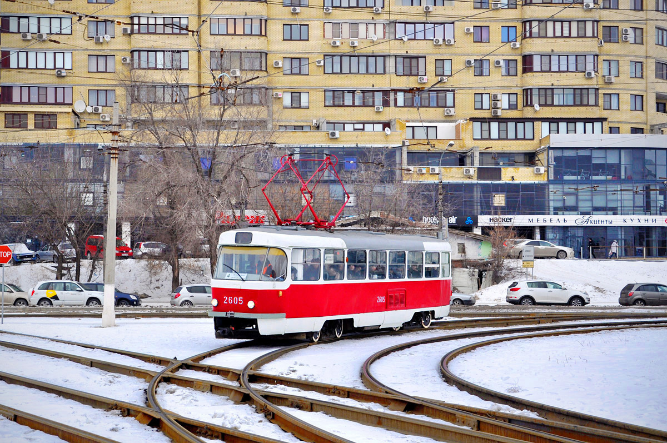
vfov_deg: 25.7
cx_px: 334
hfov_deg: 37.9
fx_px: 972
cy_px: 222
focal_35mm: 52
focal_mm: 35
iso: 200
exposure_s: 1/320
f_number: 6.3
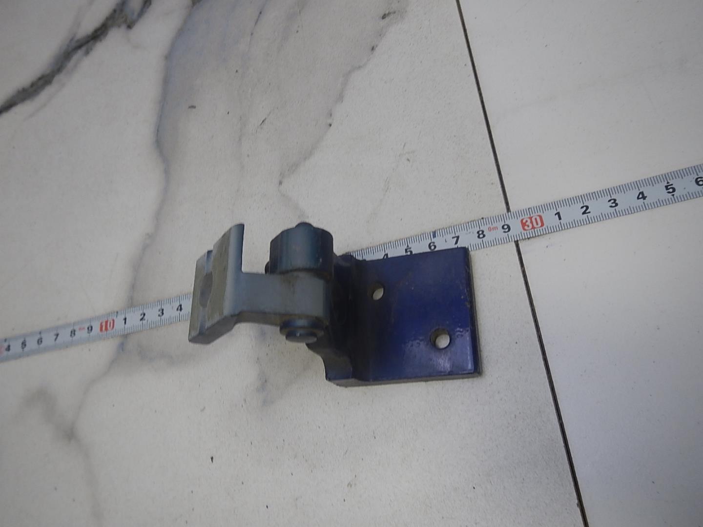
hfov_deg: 63.4
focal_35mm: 28
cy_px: 264
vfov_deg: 49.7
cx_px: 352
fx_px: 569
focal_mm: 5
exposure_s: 1/30
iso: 125
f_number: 3.9
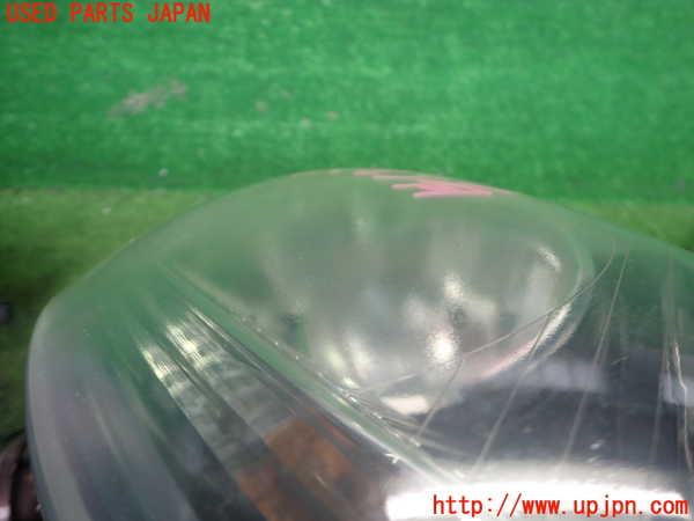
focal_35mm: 25
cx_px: 347
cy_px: 260
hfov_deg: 69.4
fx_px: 501
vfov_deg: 54.9
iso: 200
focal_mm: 4.5
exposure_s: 1/80
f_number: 2
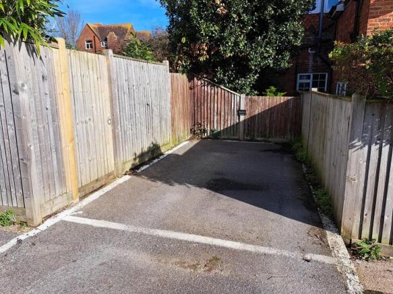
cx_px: 196
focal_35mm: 24
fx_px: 272
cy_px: 147
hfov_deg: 71.6
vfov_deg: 56.8
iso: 50
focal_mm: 5.23
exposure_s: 1/794
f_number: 1.8
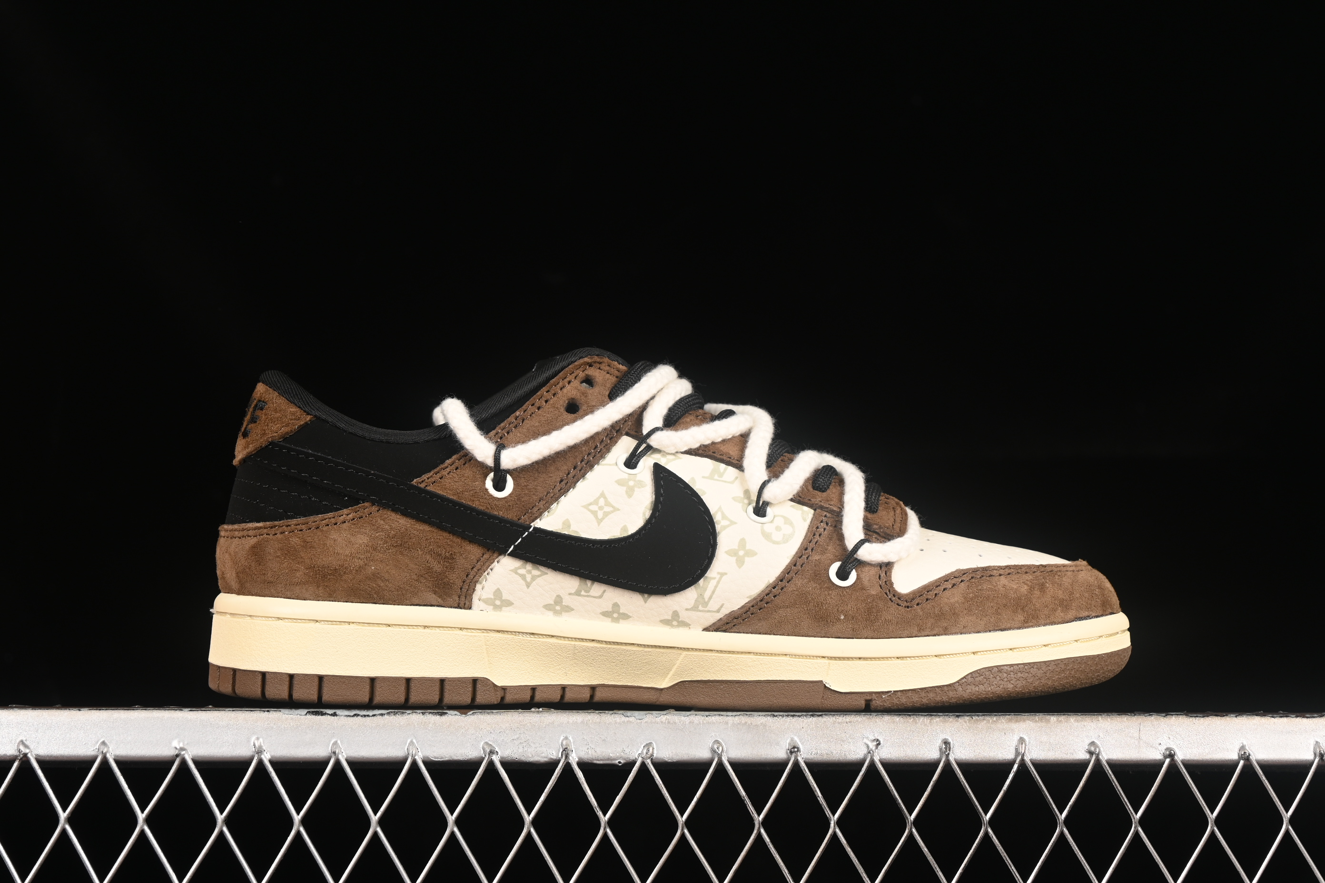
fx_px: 2760
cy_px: 442
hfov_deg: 27.0
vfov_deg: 18.2
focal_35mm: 75
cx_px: 662
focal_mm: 50
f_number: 7.1
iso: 160
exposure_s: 1/80
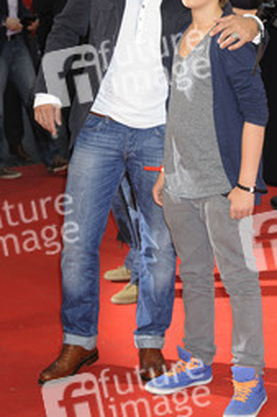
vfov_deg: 19.1
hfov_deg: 12.8
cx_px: 174
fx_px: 1237
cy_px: 151
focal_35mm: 107
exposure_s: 1/160
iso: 400
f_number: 5.6
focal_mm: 68
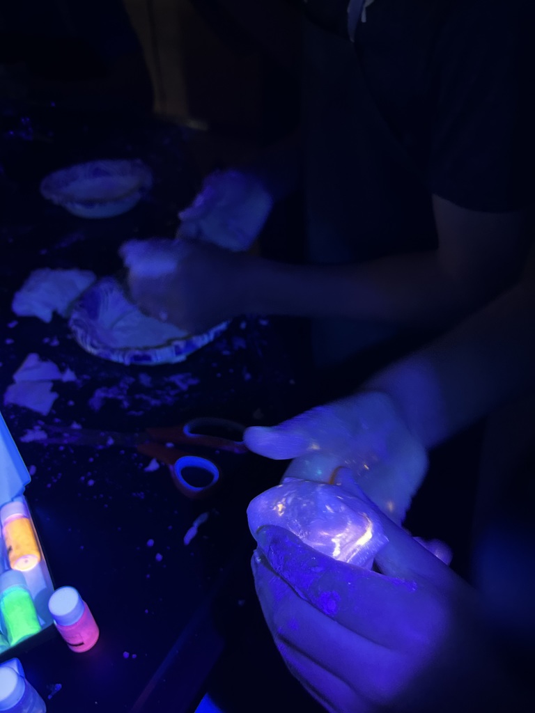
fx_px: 536
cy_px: 356
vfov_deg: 67.3
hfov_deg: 53.1
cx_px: 268
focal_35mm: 26
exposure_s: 1/33
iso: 640
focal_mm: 5.7
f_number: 1.5
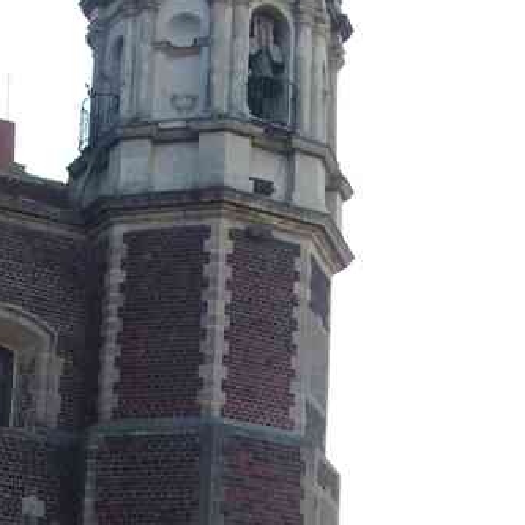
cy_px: 507
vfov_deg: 16.6
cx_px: 270
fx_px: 1766
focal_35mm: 103
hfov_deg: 16.9
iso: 200
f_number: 6.3
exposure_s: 1/50
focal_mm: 26.9
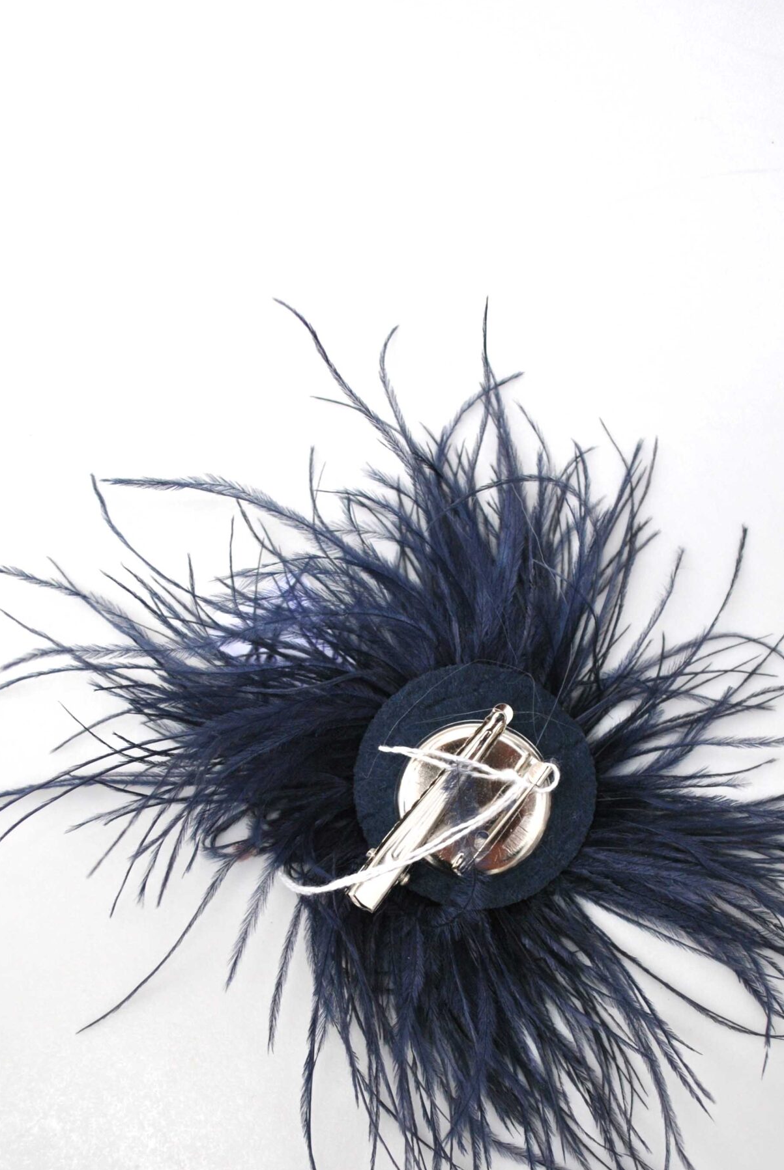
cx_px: 446
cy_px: 788
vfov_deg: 41.3
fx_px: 1531
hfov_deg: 28.7
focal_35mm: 47
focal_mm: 22
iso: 200
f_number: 4
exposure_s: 1/500
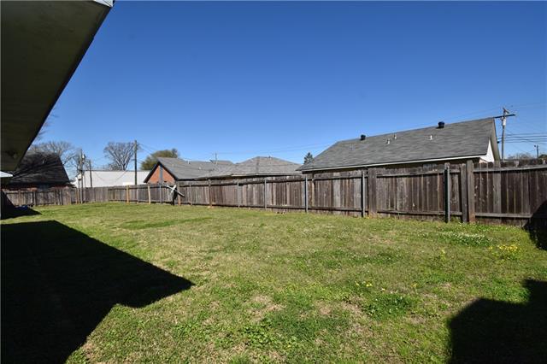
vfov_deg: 72.0
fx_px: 251
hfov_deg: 95.0
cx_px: 274
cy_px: 182
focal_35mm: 16
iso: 100
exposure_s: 1/200
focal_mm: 11
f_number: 13
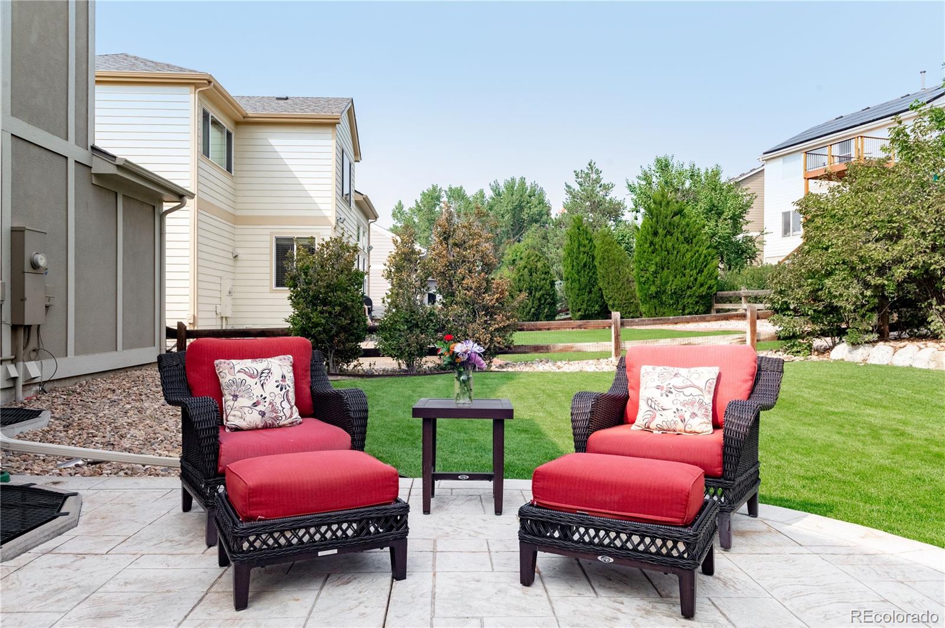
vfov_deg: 57.1
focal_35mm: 22
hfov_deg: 78.6
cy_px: 314
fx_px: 577
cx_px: 472
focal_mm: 22
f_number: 7.1
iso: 320
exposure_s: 1/400
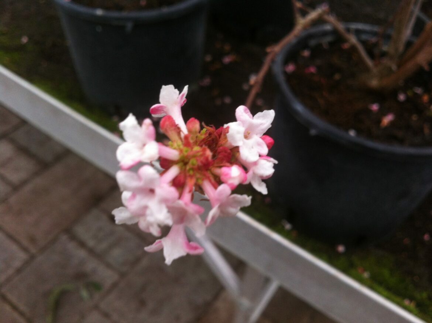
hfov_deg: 52.7
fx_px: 436
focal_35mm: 35
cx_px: 216
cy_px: 162
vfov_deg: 40.6
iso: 80
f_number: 2.8
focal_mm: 3.85
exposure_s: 1/30
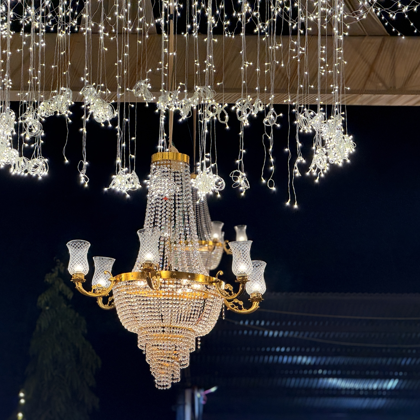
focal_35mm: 142
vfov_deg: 12.3
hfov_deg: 12.3
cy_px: 211
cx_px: 145
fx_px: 1949
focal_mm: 15.66
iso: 80
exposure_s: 1/100
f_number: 2.8
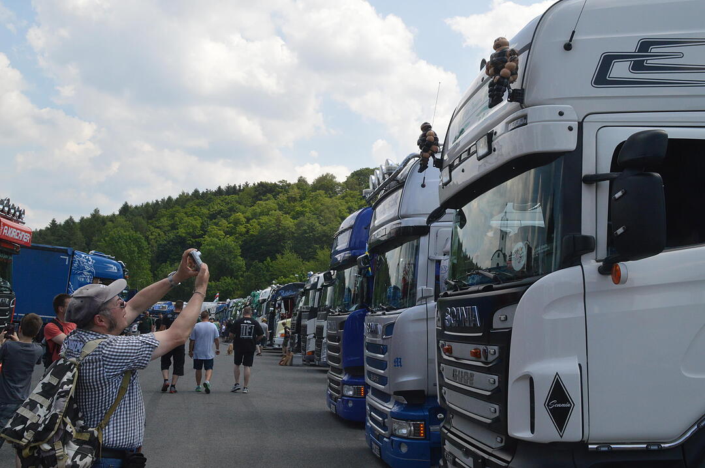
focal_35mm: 38
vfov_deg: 35.4
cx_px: 352
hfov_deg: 51.3
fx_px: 734
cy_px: 234
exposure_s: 1/640
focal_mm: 25
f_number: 13
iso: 800
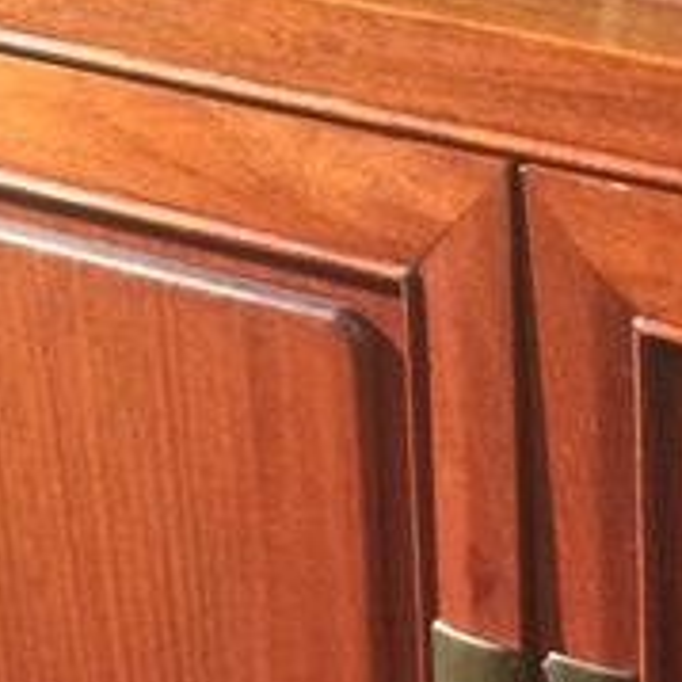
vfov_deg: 12.6
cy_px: 932
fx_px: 2965
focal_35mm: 133
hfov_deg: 12.8
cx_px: 827
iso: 320
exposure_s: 1/24
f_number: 2.2
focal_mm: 4.12
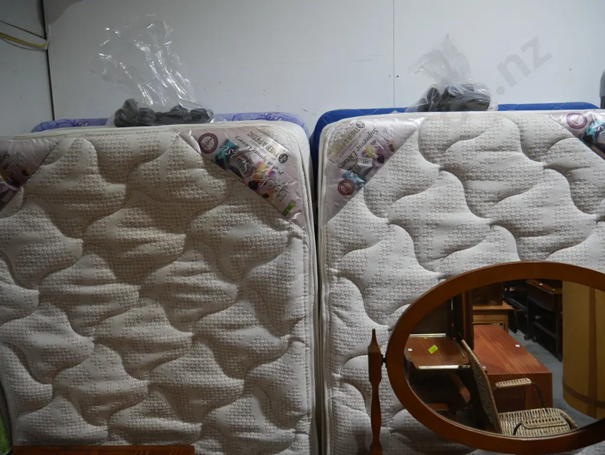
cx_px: 302
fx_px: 490
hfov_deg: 63.4
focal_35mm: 28
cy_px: 228
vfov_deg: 49.8
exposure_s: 1/100
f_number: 3.5
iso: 200
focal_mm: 14
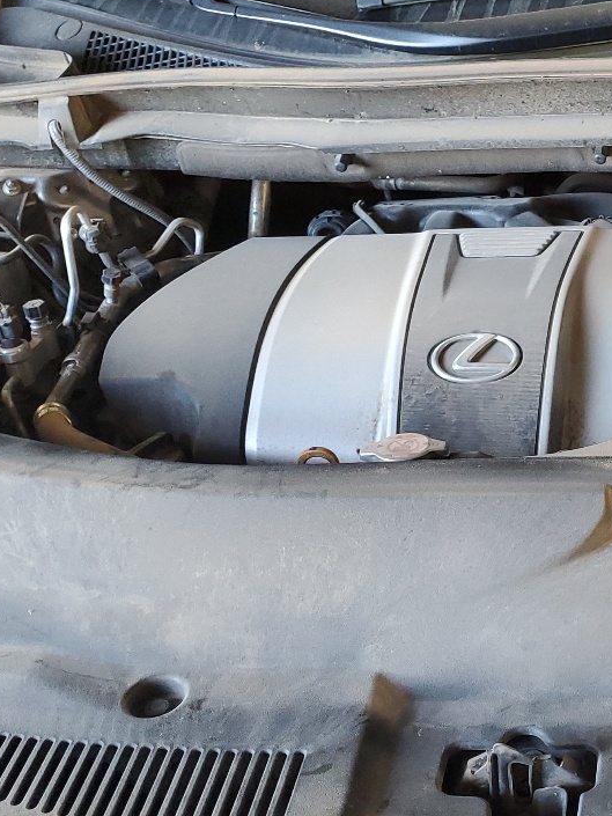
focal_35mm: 59
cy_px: 399
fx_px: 1390
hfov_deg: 23.0
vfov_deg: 32.7
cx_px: 710
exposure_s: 1/60.2
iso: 145
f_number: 1.5
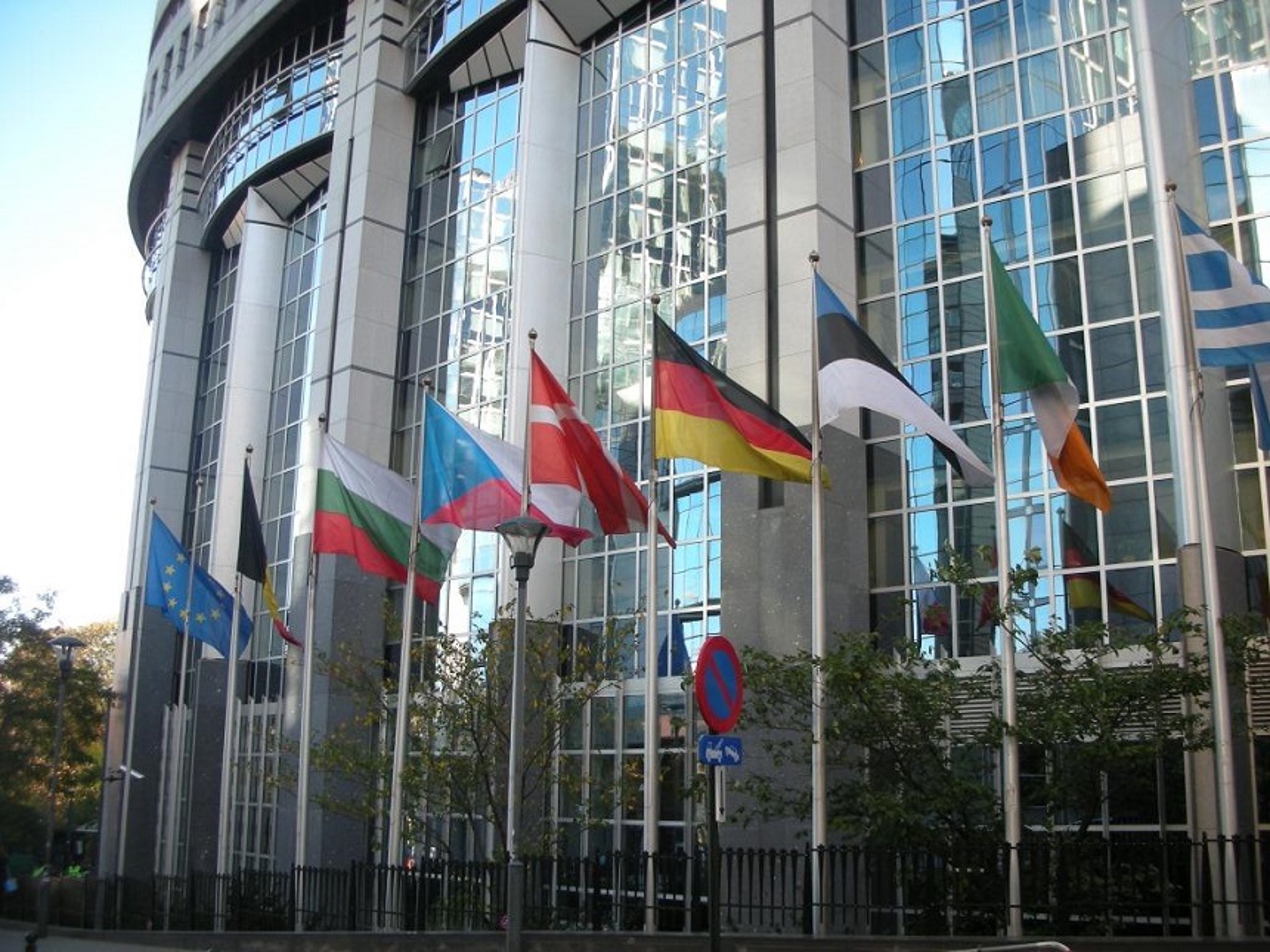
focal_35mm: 35
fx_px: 1284
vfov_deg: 40.7
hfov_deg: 52.6
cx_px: 635
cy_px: 476
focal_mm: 5.8
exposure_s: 1/83.3
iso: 50
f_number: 2.8
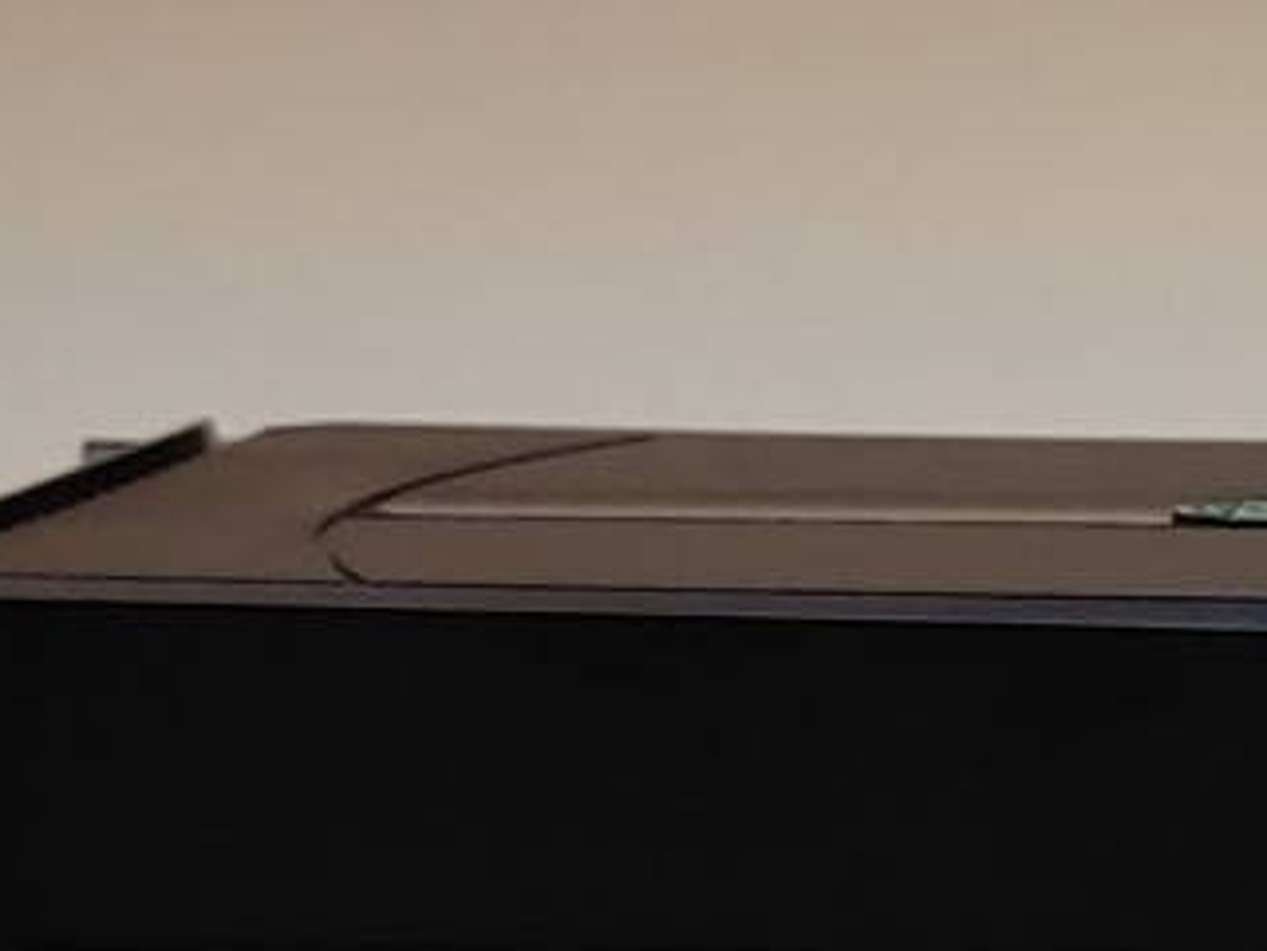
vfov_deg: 10.0
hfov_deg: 12.3
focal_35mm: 148
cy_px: 805
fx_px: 5419
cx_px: 2254
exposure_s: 1/117
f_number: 1.8
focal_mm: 4.36
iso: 50
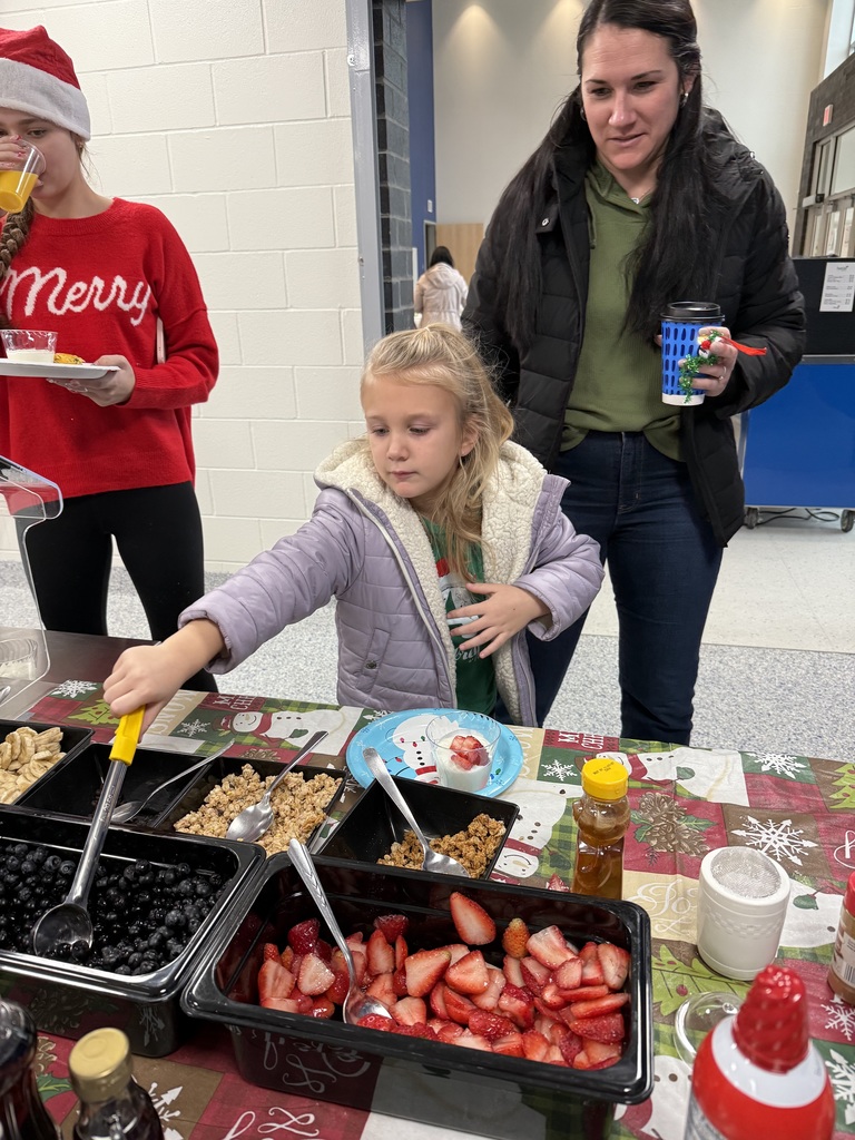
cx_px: 428
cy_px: 570
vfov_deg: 71.6
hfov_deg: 56.8
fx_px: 790
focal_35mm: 24
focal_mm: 6.76
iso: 200
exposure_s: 1/120
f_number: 1.78
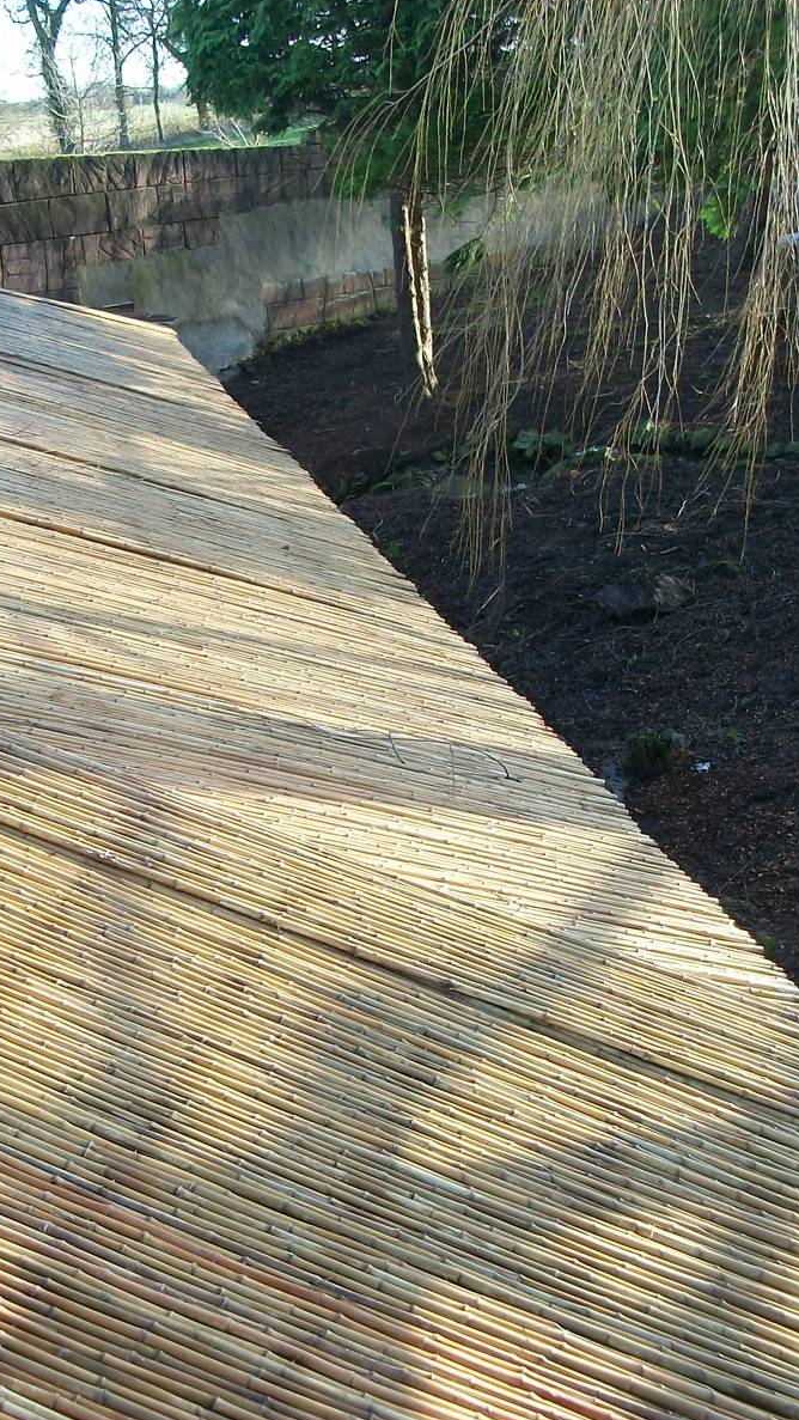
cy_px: 709
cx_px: 220
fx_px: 1770
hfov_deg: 25.2
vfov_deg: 43.7
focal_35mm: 47
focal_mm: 5.7
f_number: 2.9
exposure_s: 1/100
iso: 80
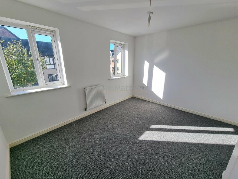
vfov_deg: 89.9
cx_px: 119
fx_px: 89
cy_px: 90
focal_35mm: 13
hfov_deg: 106.2
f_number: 2.2
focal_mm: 2.2
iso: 50
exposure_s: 1/556
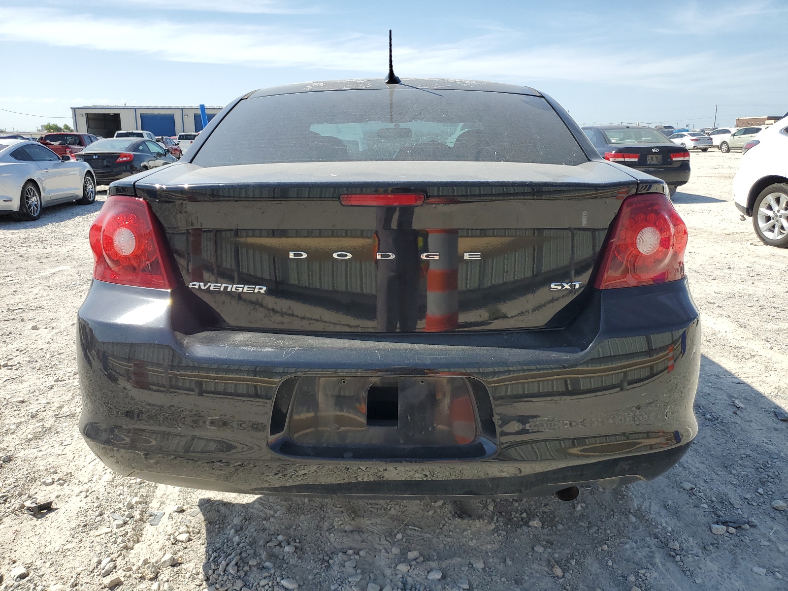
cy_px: 296
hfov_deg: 67.3
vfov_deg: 53.1
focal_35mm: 26
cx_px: 394
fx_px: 592
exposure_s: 1/2500
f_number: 1.5
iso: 50
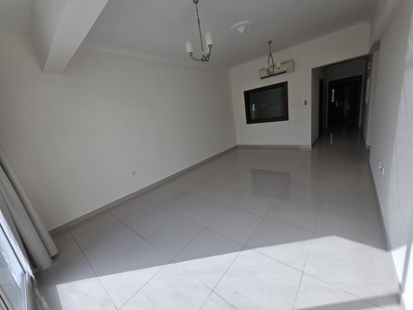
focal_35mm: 13
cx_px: 206
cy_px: 155
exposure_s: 1/278
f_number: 1.9
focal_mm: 2.2
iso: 40
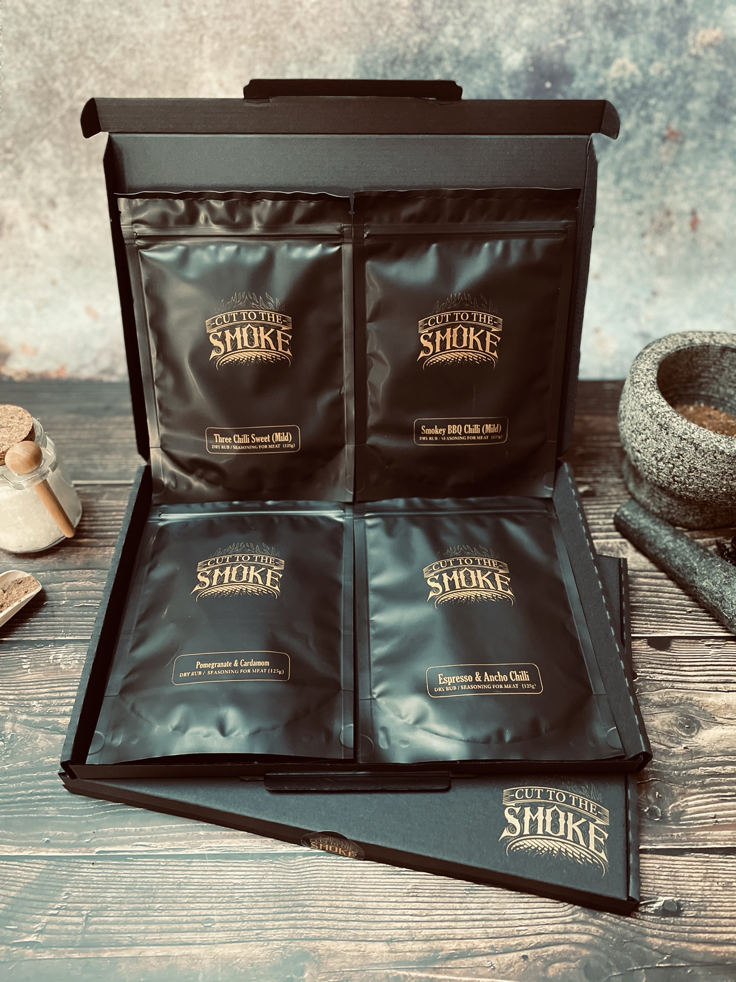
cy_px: 491
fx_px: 737
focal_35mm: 26
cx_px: 368
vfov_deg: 67.3
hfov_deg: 53.1
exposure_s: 1/50
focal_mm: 4.2
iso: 500
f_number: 1.6
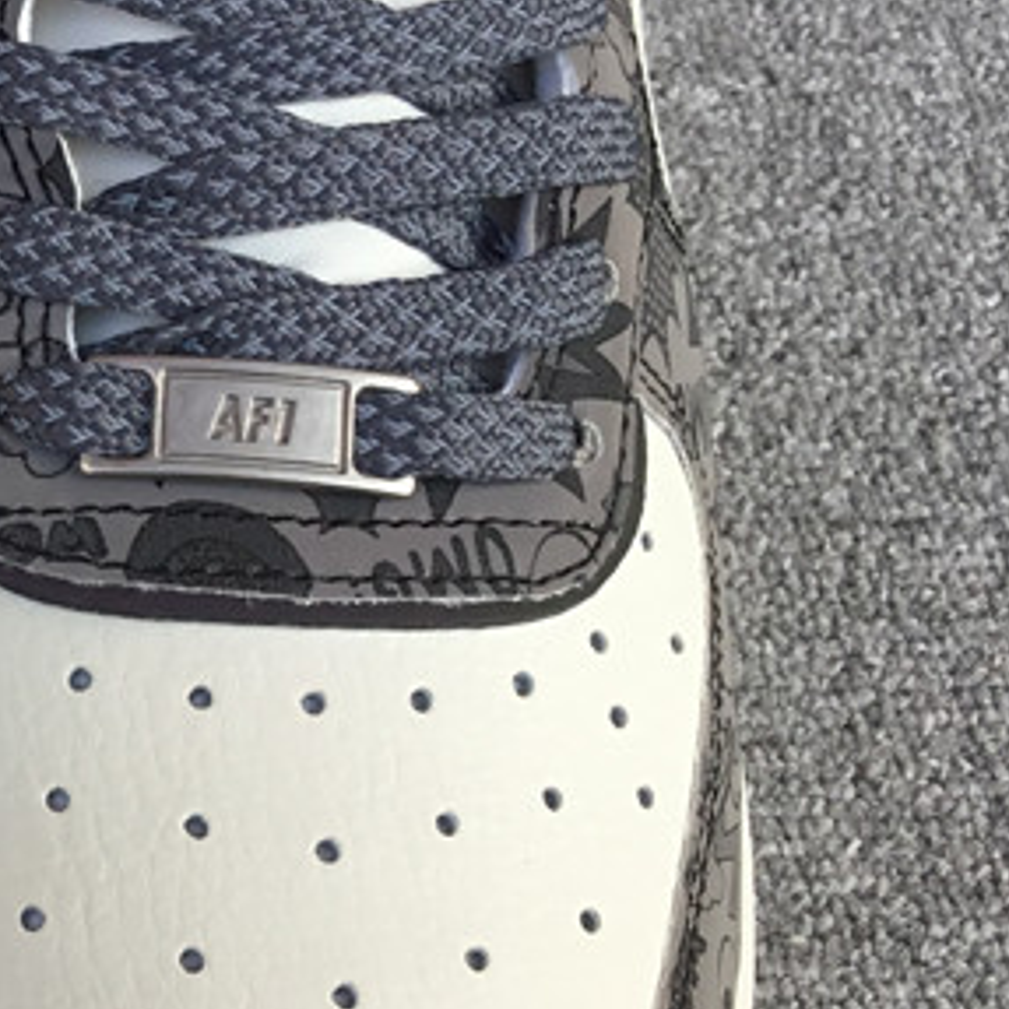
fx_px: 2836
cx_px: -316
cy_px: 649
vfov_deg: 20.1
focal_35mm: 86
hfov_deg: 18.7
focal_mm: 3.3
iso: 25
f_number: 2.4
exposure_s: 1/158
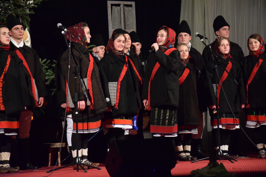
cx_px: 133
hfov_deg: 14.9
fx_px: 1020
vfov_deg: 9.9
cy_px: 88
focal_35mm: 138
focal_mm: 92
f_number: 5.6
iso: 6400
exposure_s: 1/80
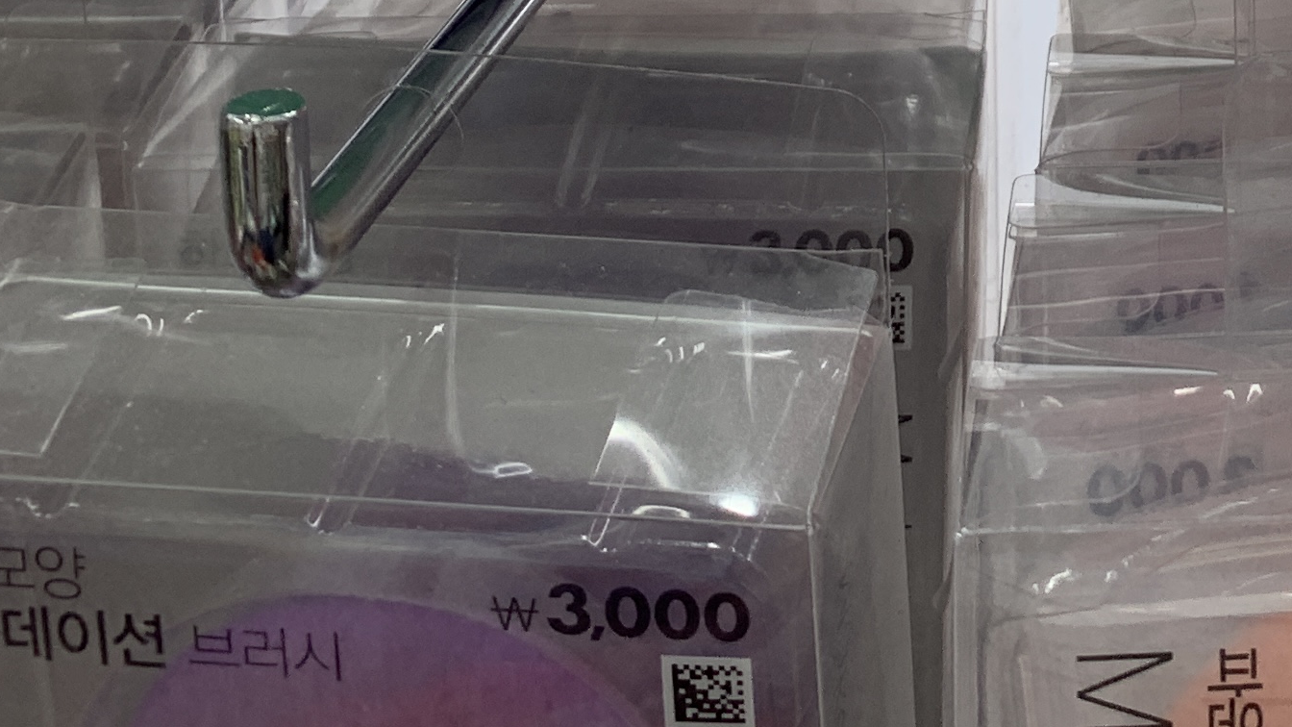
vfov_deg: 12.7
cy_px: -671
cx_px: 1588
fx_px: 2912
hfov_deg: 22.8
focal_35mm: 85
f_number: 1.8
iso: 25
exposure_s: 1/171
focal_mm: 4.25
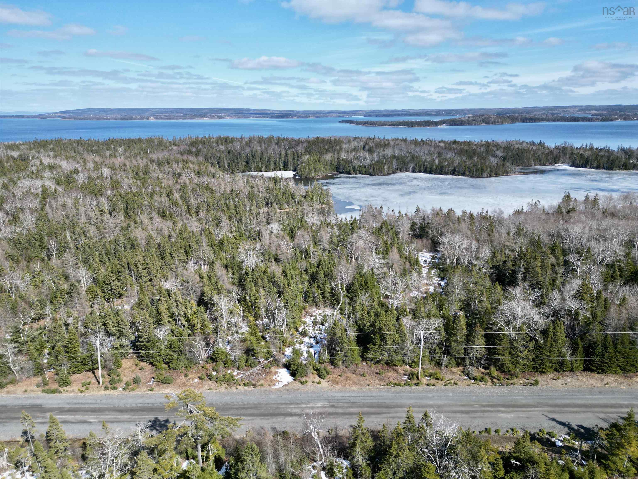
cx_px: 319
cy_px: 240
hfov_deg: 71.6
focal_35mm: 24
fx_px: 442
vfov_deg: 56.8
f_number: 1.7
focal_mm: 6.72
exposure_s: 1/2500
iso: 140
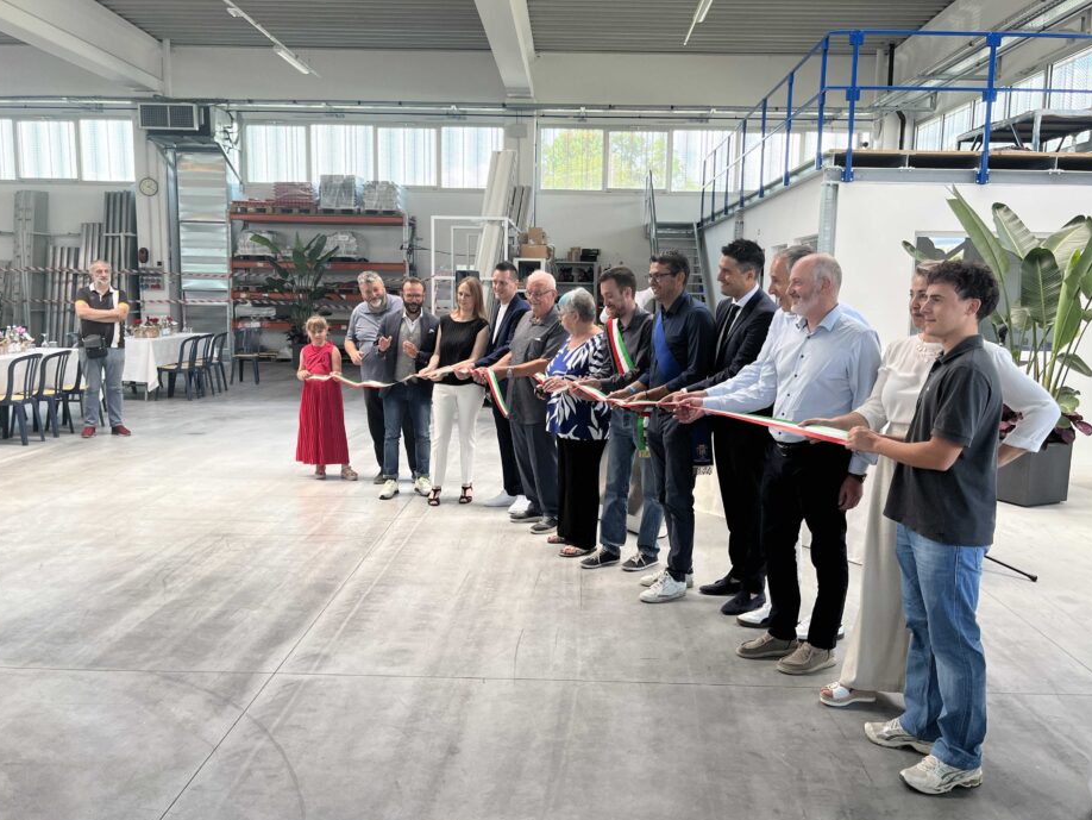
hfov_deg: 61.6
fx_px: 915
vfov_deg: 48.2
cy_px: 400
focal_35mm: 29
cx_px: 554
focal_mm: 5.1
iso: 50
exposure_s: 1/164
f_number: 1.6
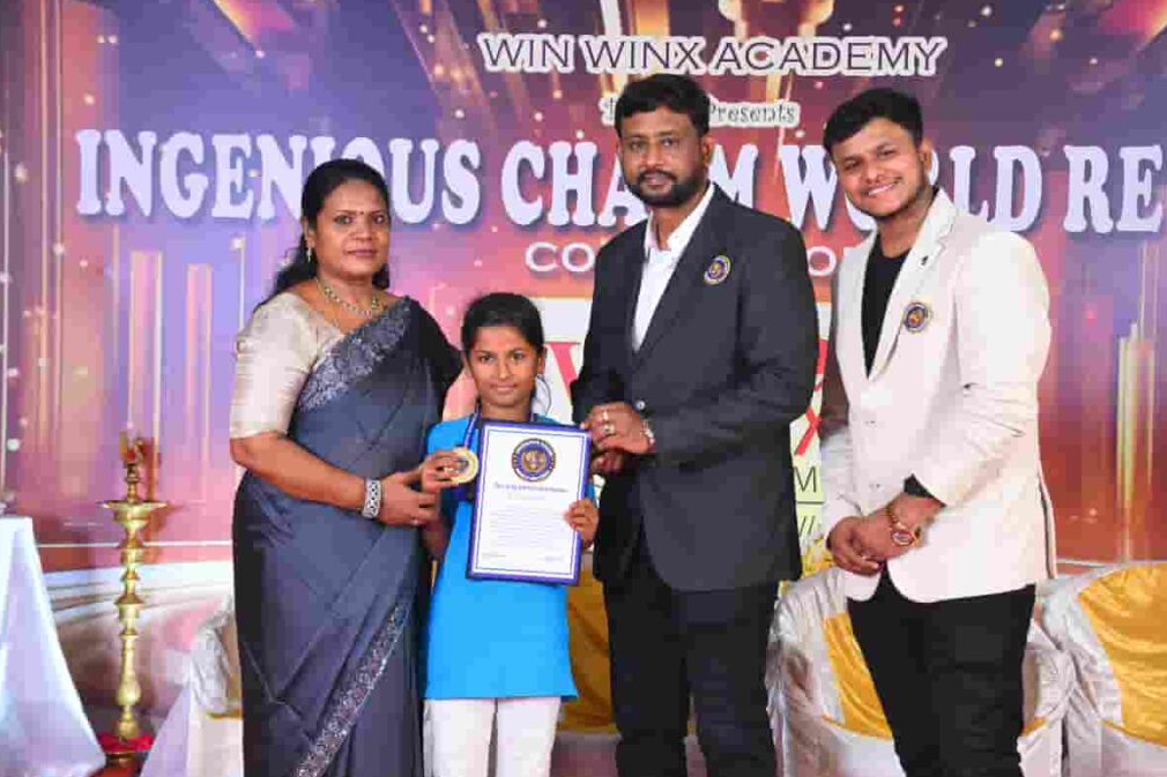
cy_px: 390
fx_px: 2366
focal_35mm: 73
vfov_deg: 18.7
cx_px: 585
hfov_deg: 27.7
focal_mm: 48
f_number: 7.1
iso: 500
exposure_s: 1/160
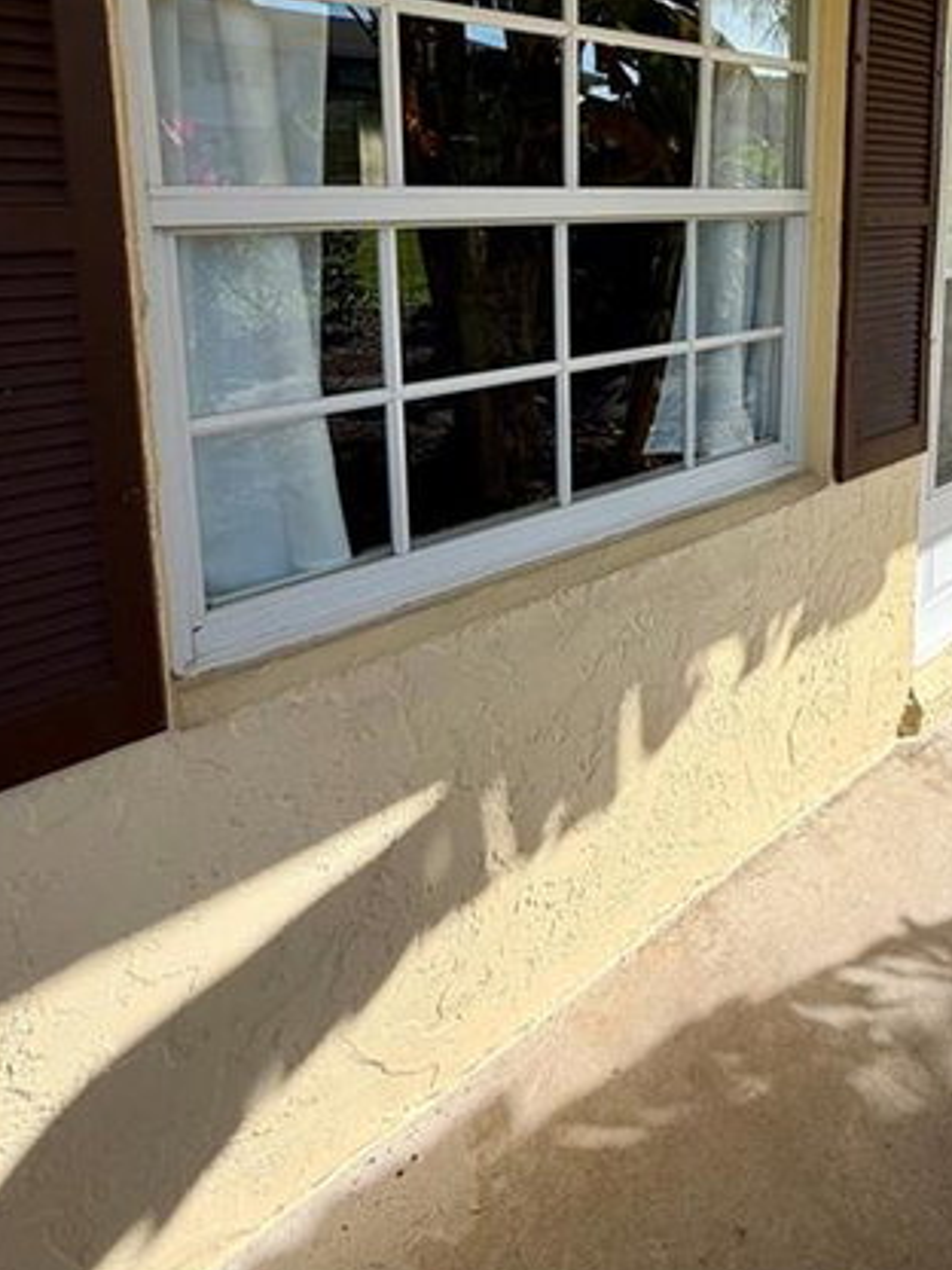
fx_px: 843
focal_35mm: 23
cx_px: 748
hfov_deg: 55.2
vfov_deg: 68.8
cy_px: 307
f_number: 2.2
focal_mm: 2.22
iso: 25
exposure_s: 1/770
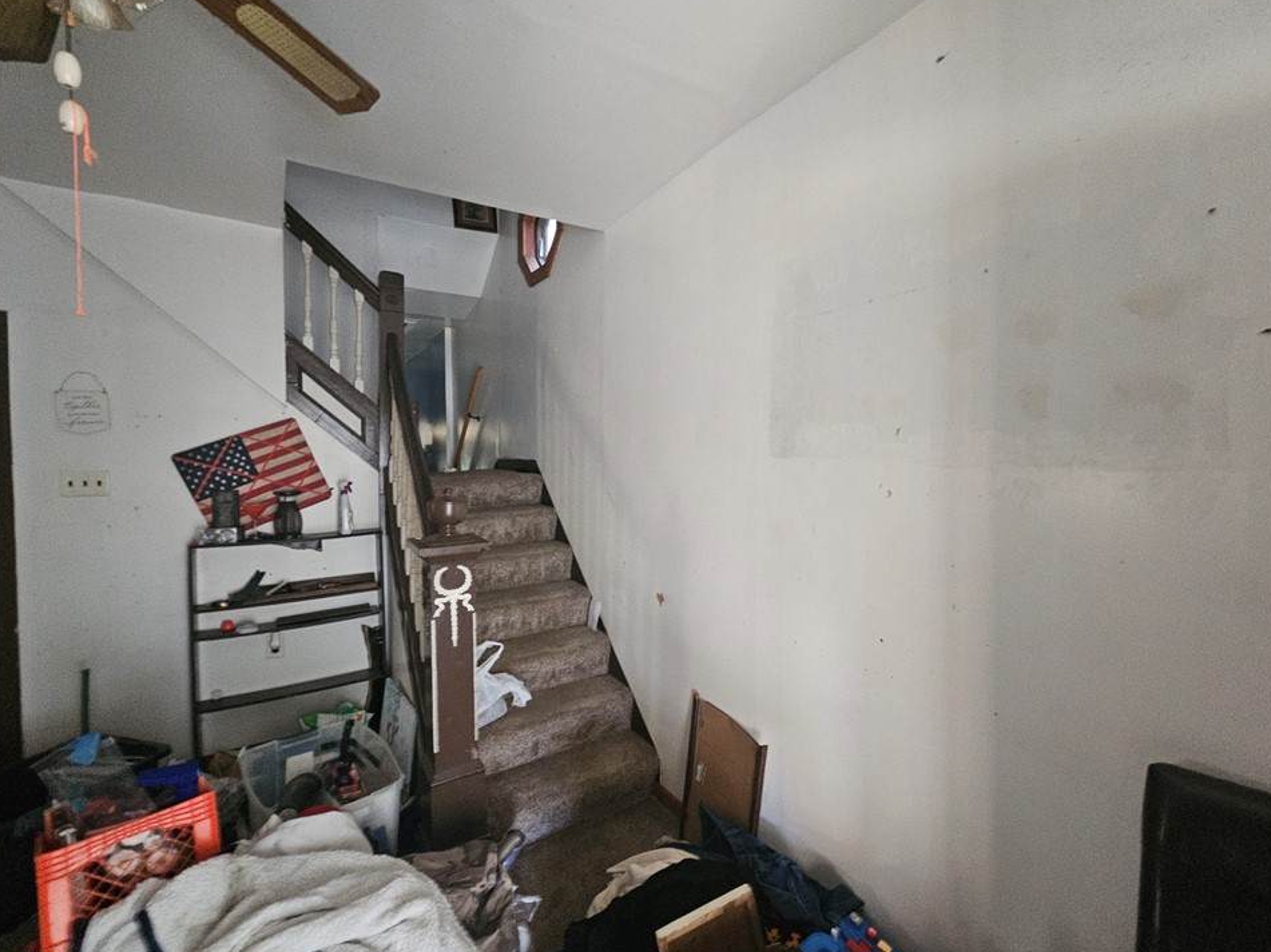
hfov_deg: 102.1
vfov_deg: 85.7
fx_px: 514
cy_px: 475
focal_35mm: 14
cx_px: 647
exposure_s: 1/30
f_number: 2.2
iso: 640
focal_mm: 2.2
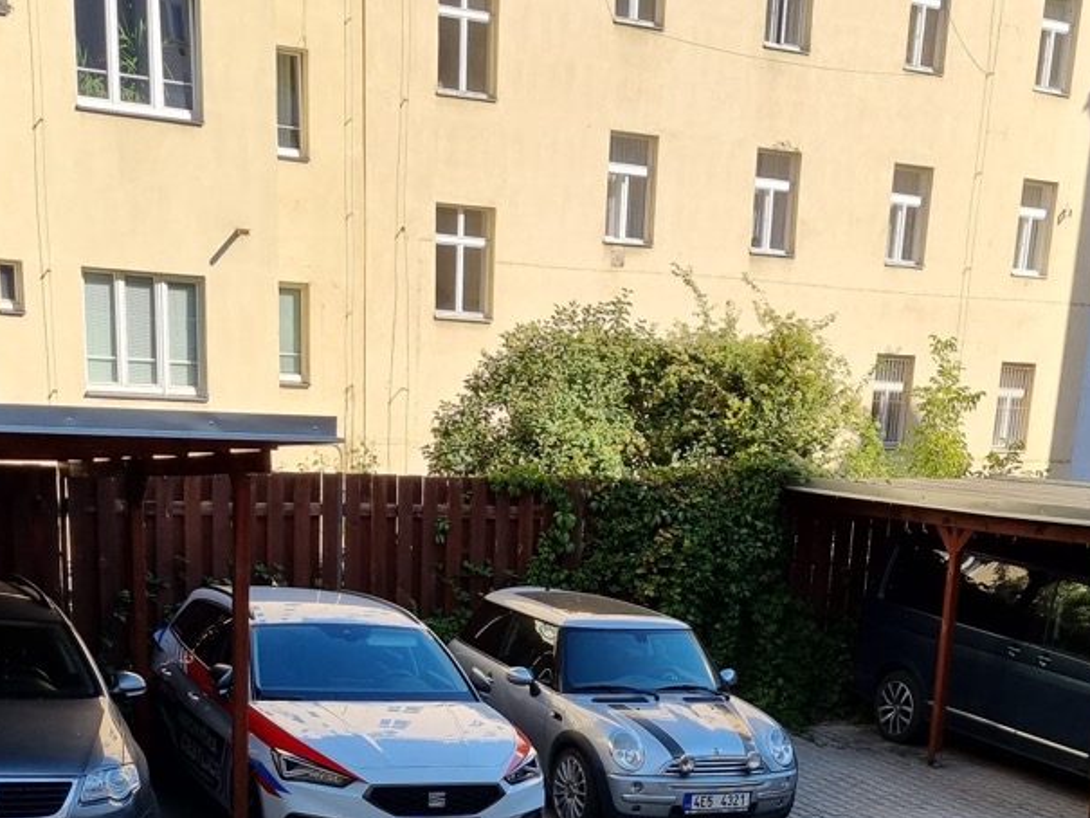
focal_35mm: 55
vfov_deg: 25.0
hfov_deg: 34.7
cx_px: 712
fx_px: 1732
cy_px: 863
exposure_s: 1/1268
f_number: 1.8
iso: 50
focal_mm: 5.4
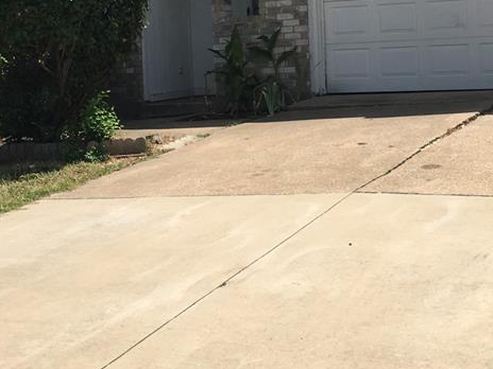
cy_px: 1
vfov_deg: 22.1
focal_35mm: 64
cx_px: 348
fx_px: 911
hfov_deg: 29.9
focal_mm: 4.15
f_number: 2.2
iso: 25
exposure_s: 1/1709
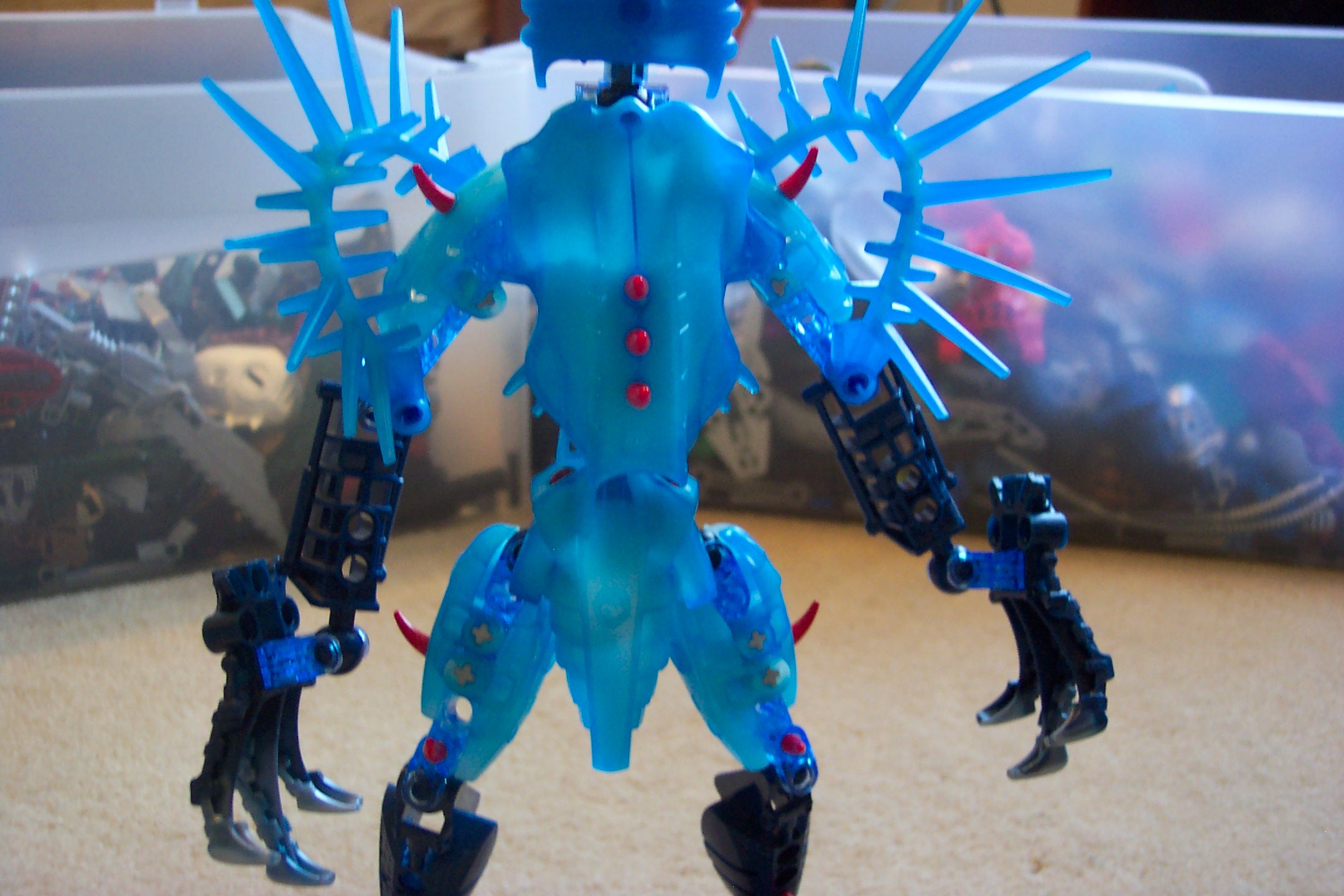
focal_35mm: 38
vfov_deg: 35.1
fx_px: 1419
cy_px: 448
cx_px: 672
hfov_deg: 50.7
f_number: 2.8
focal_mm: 8
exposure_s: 1/15
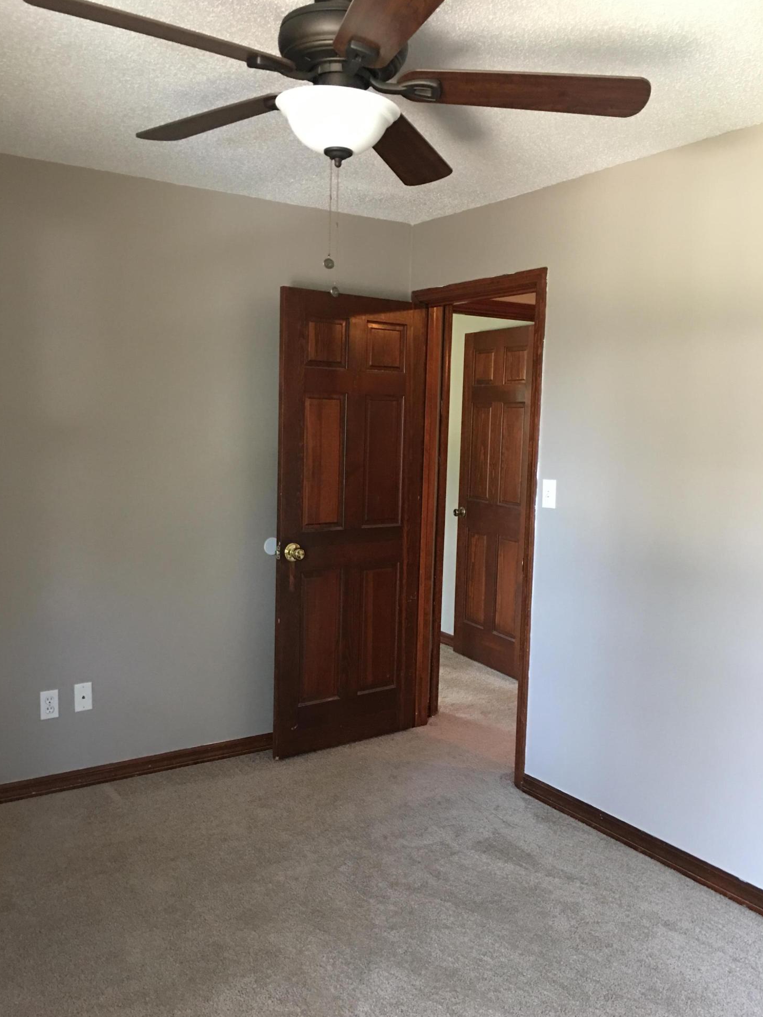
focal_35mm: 30
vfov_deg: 60.0
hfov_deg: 46.8
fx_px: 882
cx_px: 373
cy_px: 516
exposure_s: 1/4
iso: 50
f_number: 2.2
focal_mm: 4.15
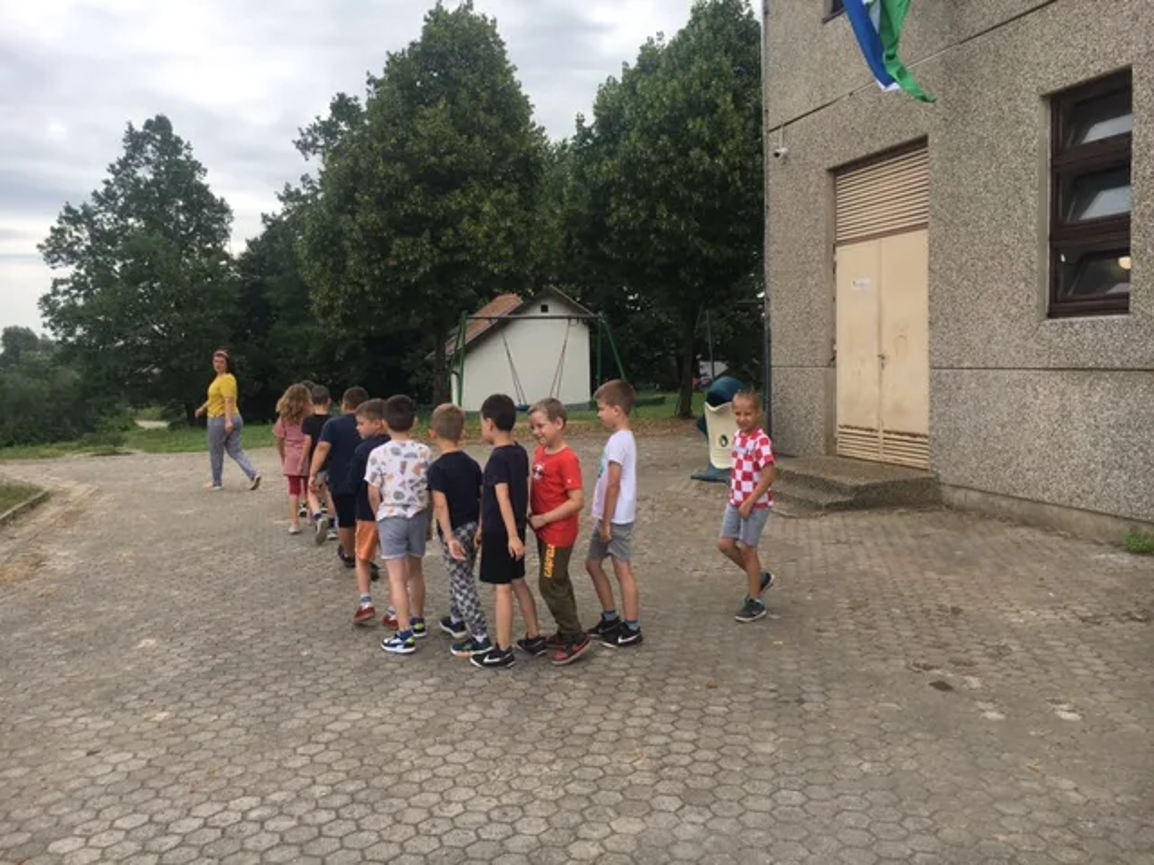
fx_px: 967
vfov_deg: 48.2
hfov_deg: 61.7
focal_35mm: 29
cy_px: 432
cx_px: 577
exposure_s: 1/785
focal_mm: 4.15
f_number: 2.2
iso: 25
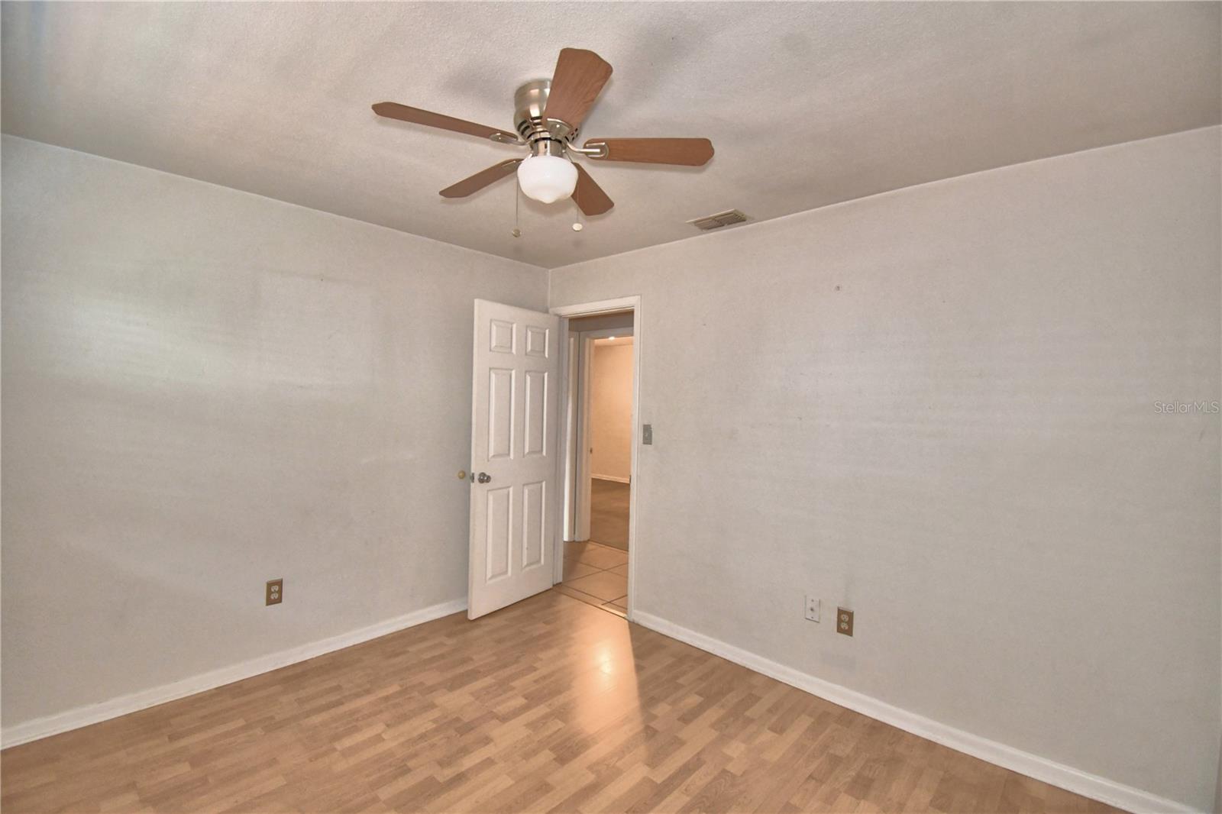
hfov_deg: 100.4
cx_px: 611
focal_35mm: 15
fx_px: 509
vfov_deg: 77.3
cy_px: 407
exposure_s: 1/30
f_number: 4.5
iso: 1250
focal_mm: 10
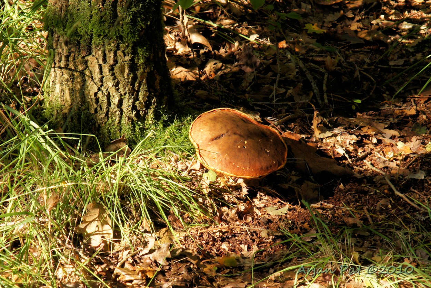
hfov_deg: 19.5
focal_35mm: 105
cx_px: 216
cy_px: 144
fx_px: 1257
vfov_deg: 13.0
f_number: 8
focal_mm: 70
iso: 200
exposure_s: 1/80
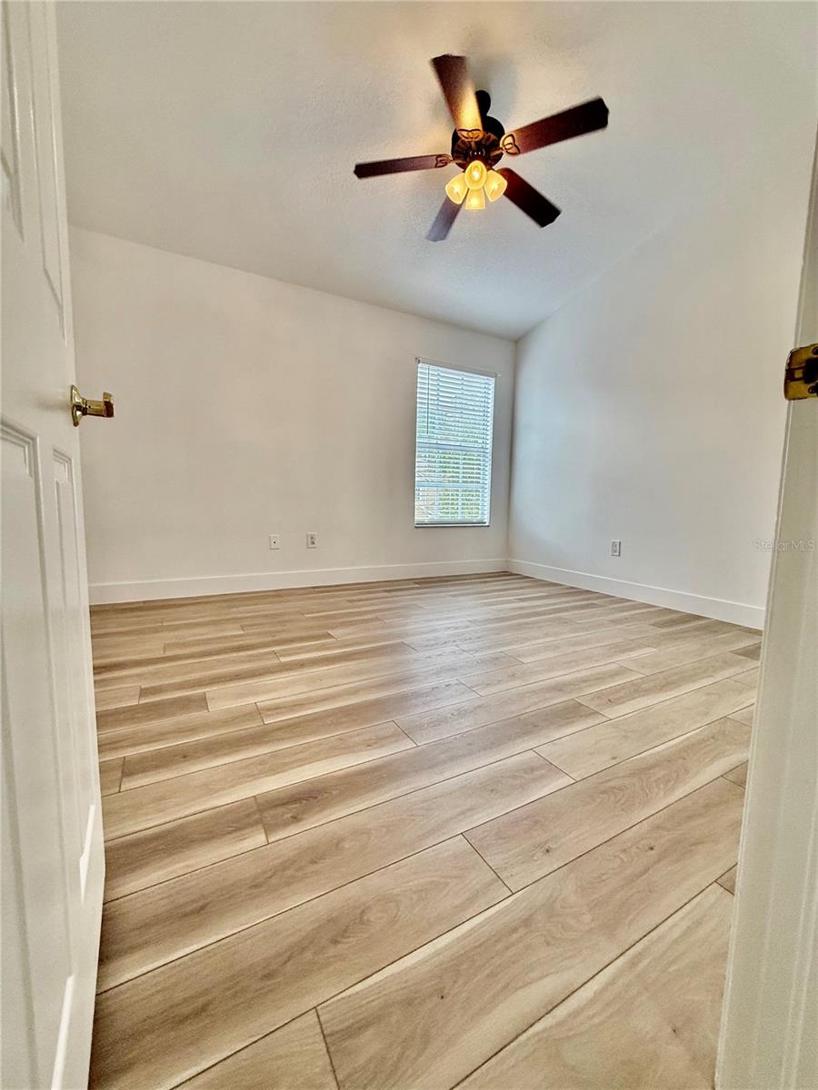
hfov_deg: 85.7
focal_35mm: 14
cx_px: 409
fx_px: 441
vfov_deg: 102.1
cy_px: 545
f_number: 2.2
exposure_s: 1/120
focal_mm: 2.22
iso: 125
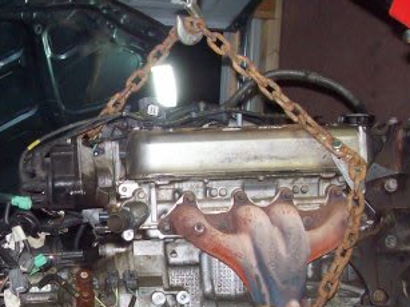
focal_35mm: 75
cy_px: 226
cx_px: 22
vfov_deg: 19.5
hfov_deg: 25.0
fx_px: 888
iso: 200
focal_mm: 6
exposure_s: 1/64
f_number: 2.7
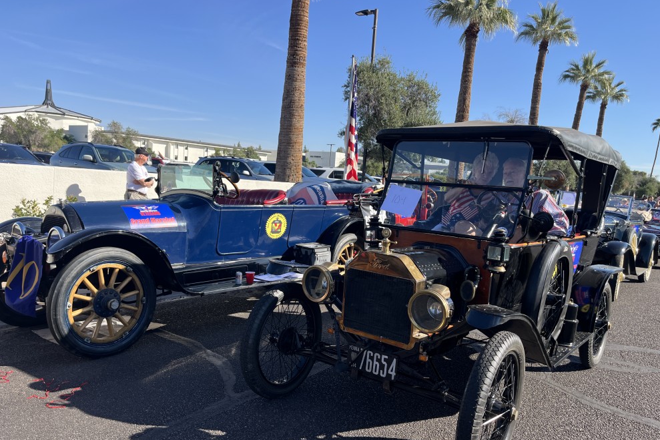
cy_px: 238
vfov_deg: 46.3
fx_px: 513
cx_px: 331
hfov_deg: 65.5
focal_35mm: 28
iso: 50
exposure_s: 1/2024
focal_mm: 5.1
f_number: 1.6
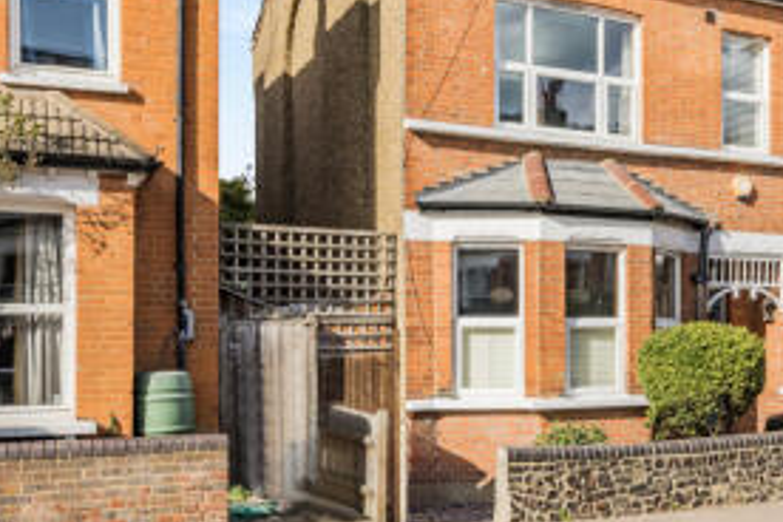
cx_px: 620
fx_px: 935
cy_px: 118
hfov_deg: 43.4
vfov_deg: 30.6
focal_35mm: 43
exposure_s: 1/1250
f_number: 8
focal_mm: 17
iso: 400
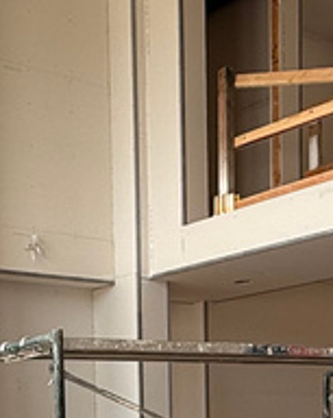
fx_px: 901
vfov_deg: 23.5
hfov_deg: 20.7
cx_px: 65
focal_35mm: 73
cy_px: 518
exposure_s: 1/99
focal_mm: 2.22
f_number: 2.2
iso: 40
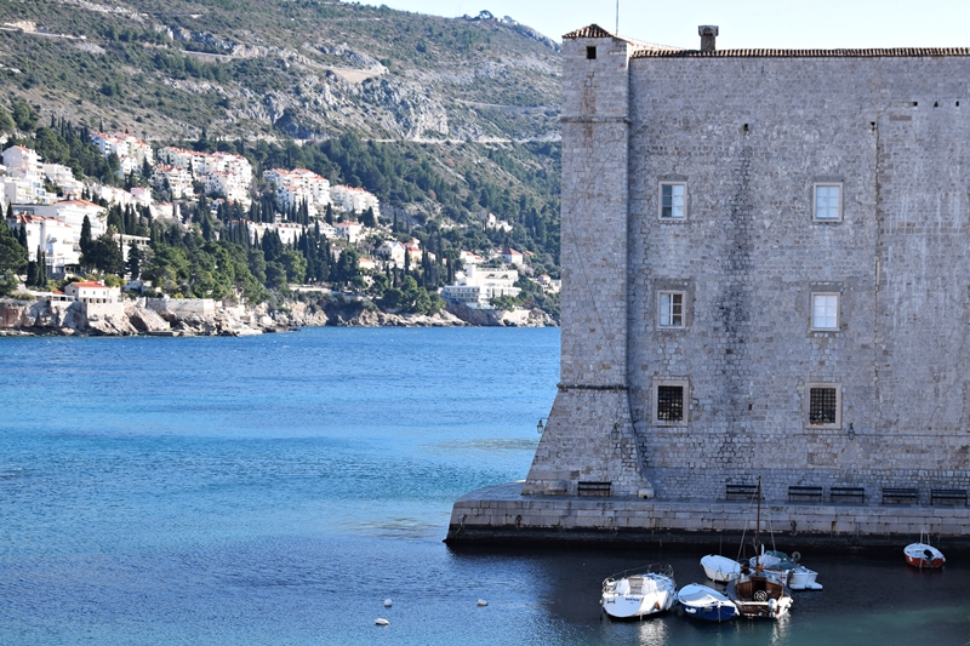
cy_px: 323
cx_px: 485
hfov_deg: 35.1
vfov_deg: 23.8
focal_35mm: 57
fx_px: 1535
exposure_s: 1/250
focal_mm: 38
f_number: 8
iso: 200
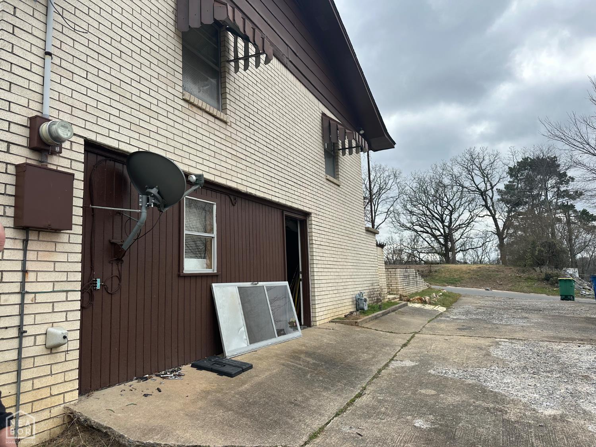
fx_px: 413
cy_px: 224
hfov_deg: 71.6
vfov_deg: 56.8
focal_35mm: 24
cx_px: 298
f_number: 1.78
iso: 80
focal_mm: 6.86
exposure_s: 1/3356
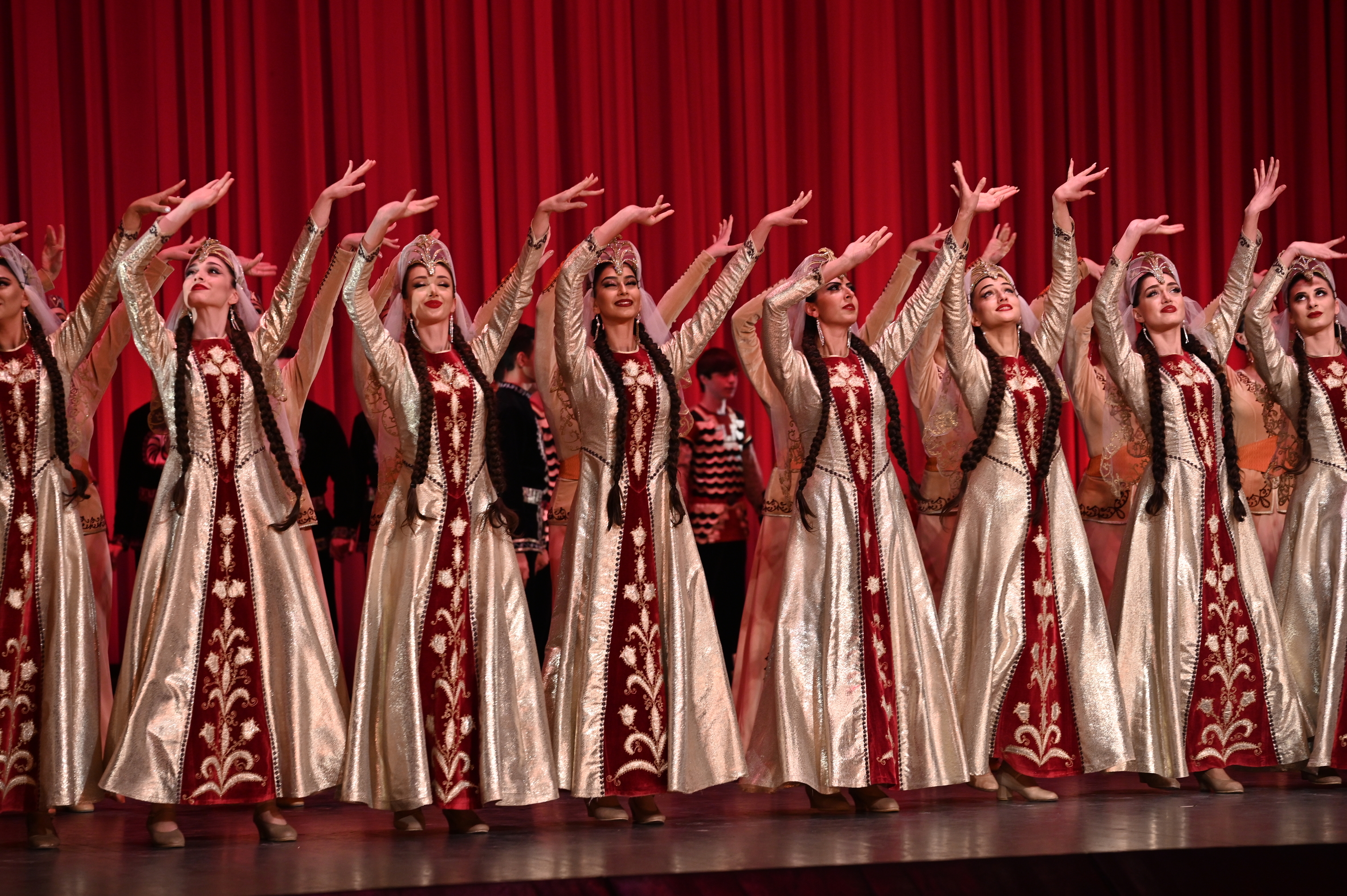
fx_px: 5048
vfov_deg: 10.1
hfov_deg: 15.2
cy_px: 448
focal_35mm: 135
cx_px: 674
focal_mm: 135
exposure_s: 1/320
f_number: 4
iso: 1250
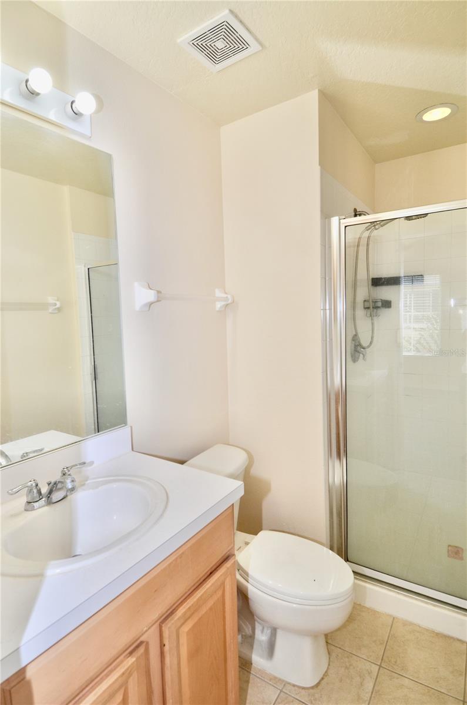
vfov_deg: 90.1
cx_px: 234
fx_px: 352
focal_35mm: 18
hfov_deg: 67.2
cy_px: 352
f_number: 5.6
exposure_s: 1/125
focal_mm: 12
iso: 200
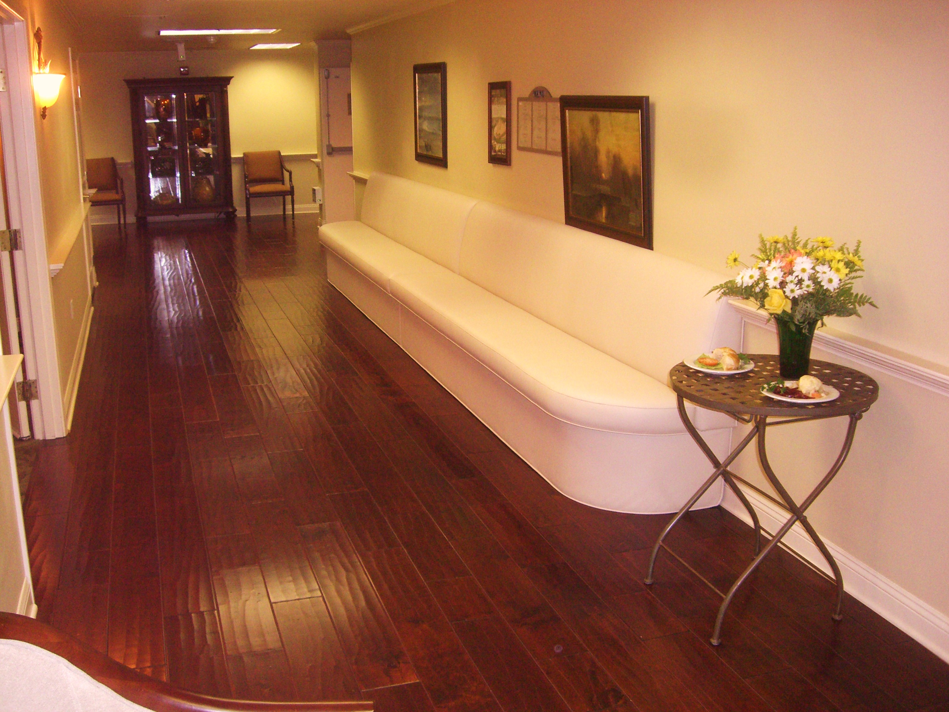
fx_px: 1042
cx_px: 474
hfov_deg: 49.0
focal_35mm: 38
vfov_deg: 37.7
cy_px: 356
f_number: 2.7
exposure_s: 1/60
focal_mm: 6.2
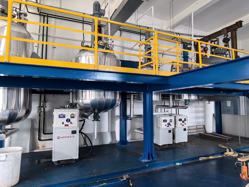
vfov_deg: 61.1
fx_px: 158
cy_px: 94
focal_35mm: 22
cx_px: 124
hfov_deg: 76.4
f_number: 2.2
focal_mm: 1.95
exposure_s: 1/50
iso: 400
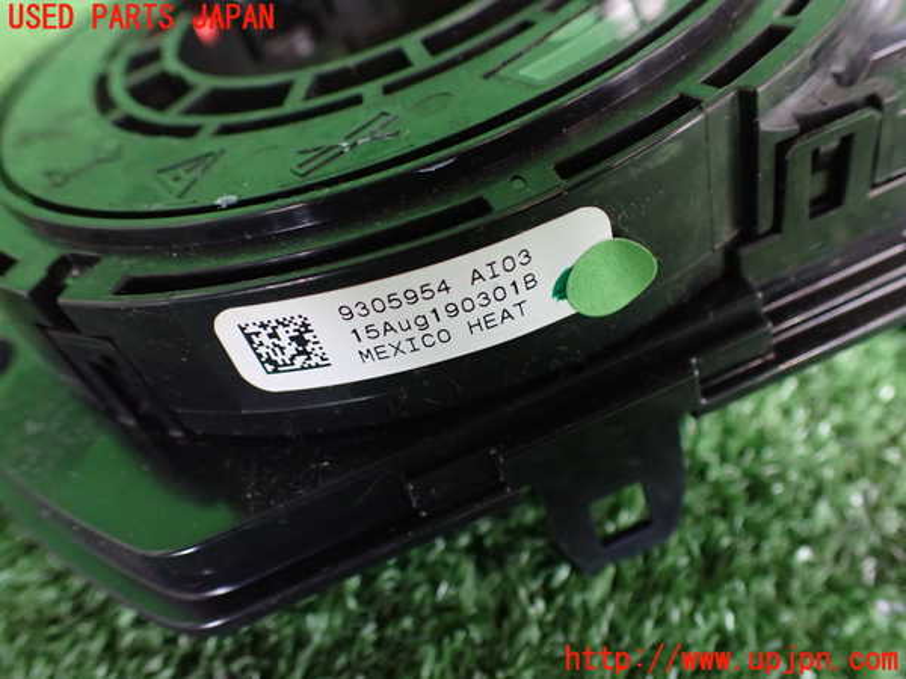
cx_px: 453
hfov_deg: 60.0
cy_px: 340
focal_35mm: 30
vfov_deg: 46.8
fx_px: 785
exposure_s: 1/60
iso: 800
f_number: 2.3
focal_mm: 5.4
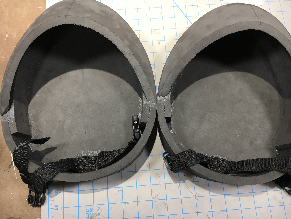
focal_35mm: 29
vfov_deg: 48.2
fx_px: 244
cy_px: 110
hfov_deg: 61.7
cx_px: 146
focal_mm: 4.15
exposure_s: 1/30
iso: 50
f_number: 2.2
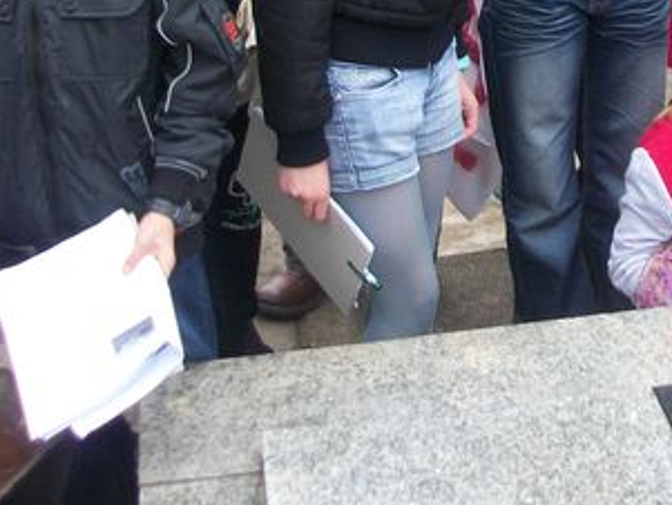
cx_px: 659
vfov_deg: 16.8
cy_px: -58
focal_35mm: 85
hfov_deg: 22.2
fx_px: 1651
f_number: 2.9
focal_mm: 5.7
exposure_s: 1/50
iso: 80
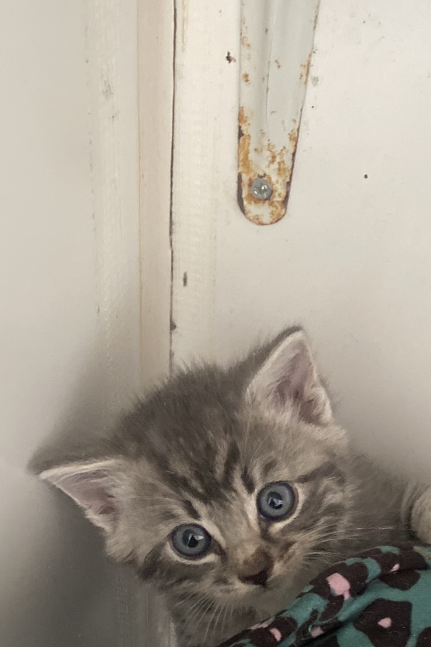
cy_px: 539
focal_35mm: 53
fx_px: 951
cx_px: 308
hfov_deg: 25.3
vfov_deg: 36.0
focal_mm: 4.25
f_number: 1.8
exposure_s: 1/30
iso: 640
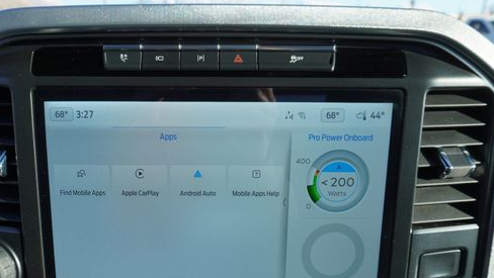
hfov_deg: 59.1
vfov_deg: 35.0
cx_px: 201
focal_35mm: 33
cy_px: 206
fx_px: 432
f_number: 5.6
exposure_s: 1/125
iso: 100
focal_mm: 16
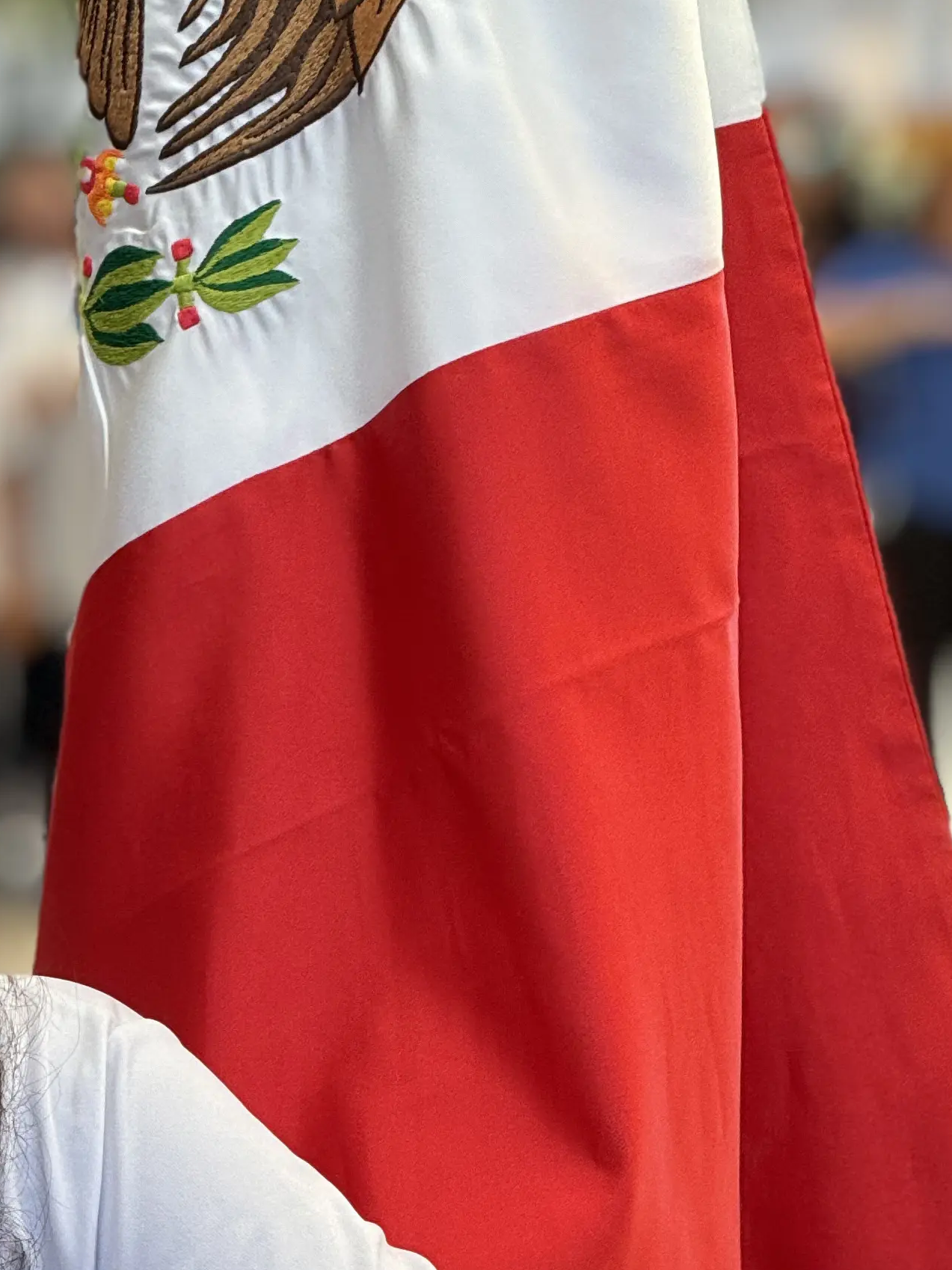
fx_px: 10453
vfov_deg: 7.0
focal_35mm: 285
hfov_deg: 5.2
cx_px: -158
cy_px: 598
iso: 50
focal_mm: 15.66
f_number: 2.8
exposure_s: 1/314
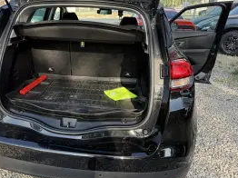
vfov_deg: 42.7
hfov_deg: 54.7
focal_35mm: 33
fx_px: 227
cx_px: 88
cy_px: 72
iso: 100
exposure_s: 1/551
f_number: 1.78
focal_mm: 6.76
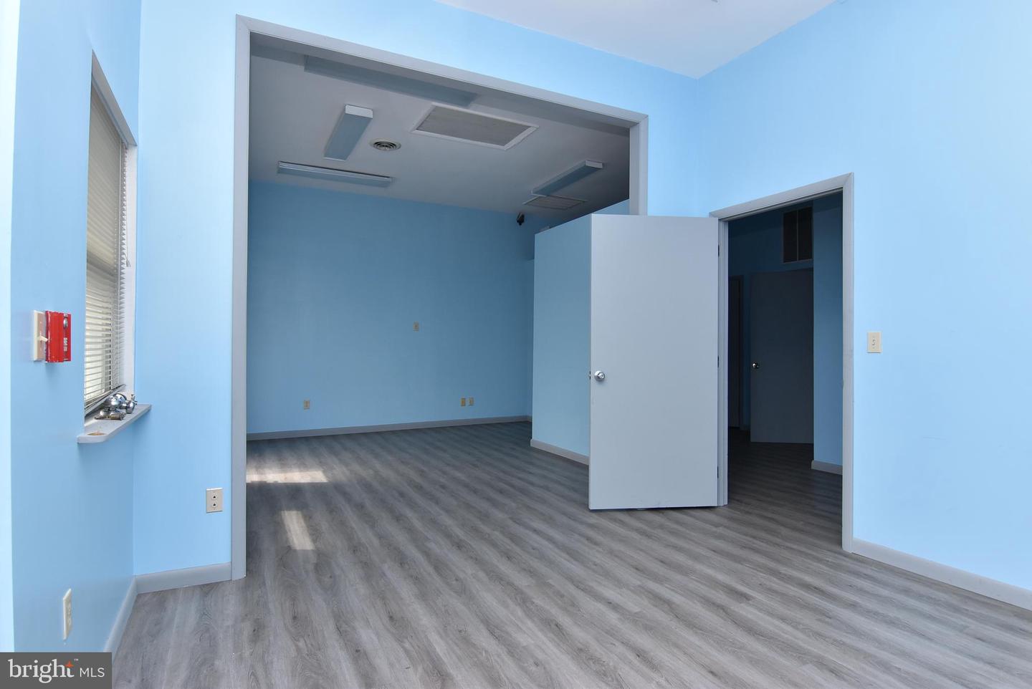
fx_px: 516
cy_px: 344
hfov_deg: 90.0
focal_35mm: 18
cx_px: 516
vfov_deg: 67.5
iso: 400
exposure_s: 1/125
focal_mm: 12
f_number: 9
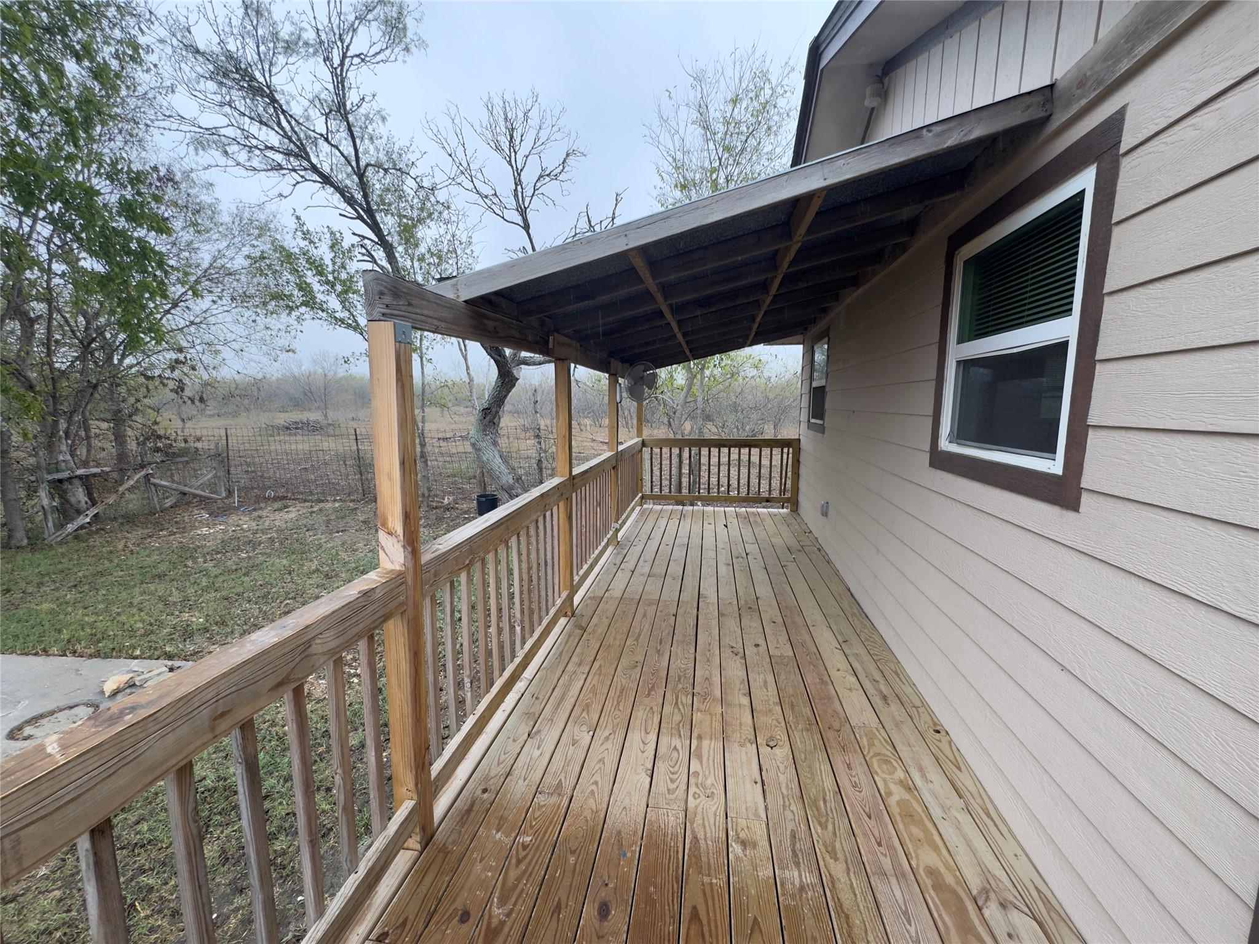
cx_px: 630
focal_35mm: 14
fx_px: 509
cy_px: 472
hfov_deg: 102.1
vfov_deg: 85.7
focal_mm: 2.22
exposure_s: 1/134
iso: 40
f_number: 2.2
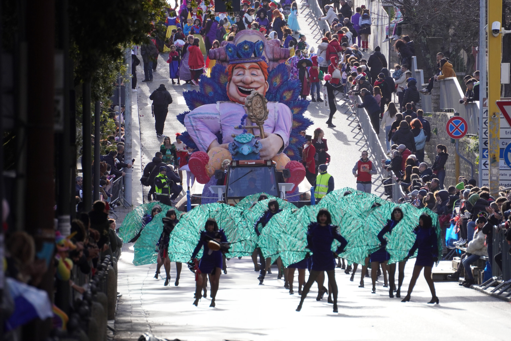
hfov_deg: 4.6
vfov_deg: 3.1
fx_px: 6387
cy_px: 170
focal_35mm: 450
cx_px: 256
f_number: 6.3
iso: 320
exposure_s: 1/500
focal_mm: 300
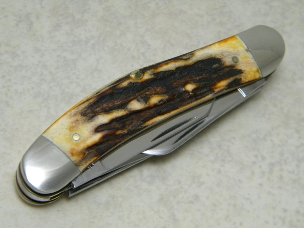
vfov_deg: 14.1
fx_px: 922
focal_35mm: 105
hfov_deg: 18.7
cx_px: 152
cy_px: 114
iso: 400
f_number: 4.7
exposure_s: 1/15.5
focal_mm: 19
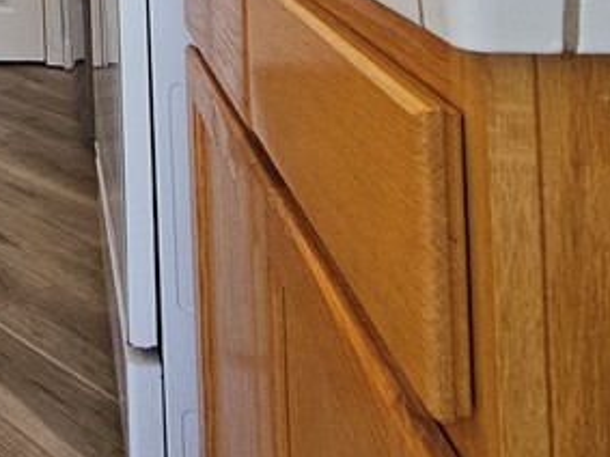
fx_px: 828
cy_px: -196
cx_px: -129
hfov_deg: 32.9
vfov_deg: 24.9
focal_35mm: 47
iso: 320
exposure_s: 1/60
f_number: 2.2
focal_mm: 2.2
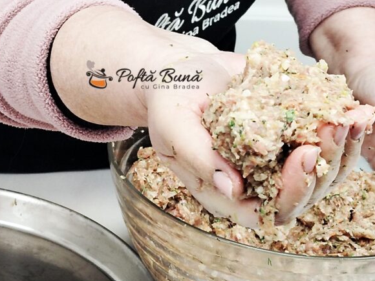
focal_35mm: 122
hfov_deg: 16.1
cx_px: 219
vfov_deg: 12.1
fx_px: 1322
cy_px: 149
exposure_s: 1/50
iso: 394
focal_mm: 5.25
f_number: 1.75
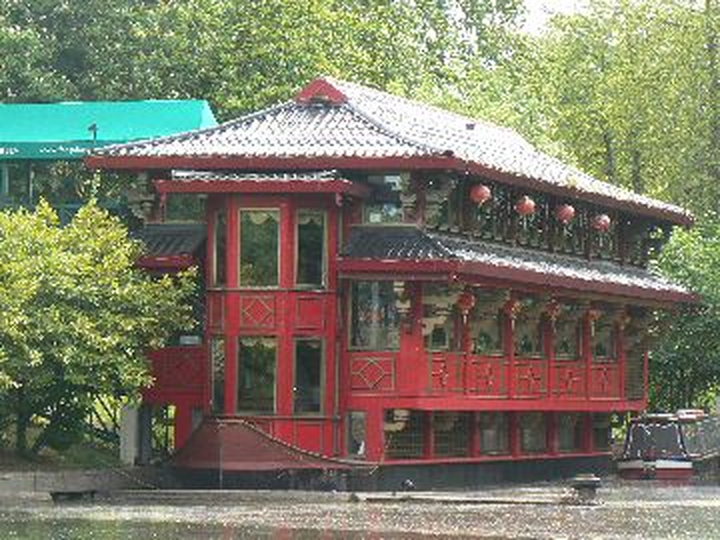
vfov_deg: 8.7
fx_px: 3557
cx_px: 360
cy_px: 270
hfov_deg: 11.6
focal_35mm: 171
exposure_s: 1/100
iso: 80
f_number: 4.5
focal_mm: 28.6
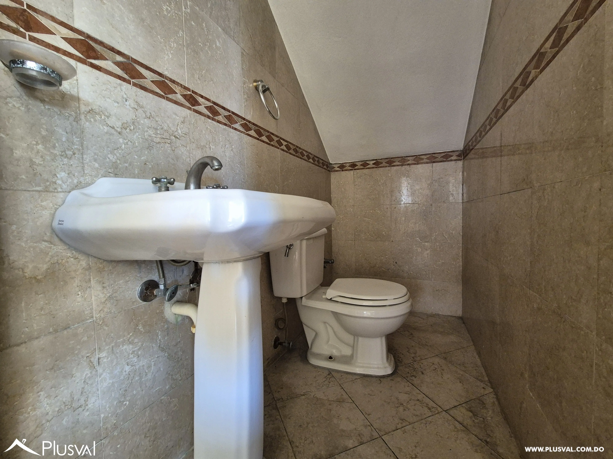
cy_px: 230
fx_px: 230
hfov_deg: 106.2
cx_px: 306
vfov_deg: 89.9
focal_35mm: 13
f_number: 2.2
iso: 800
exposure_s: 1/60
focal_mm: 2.2
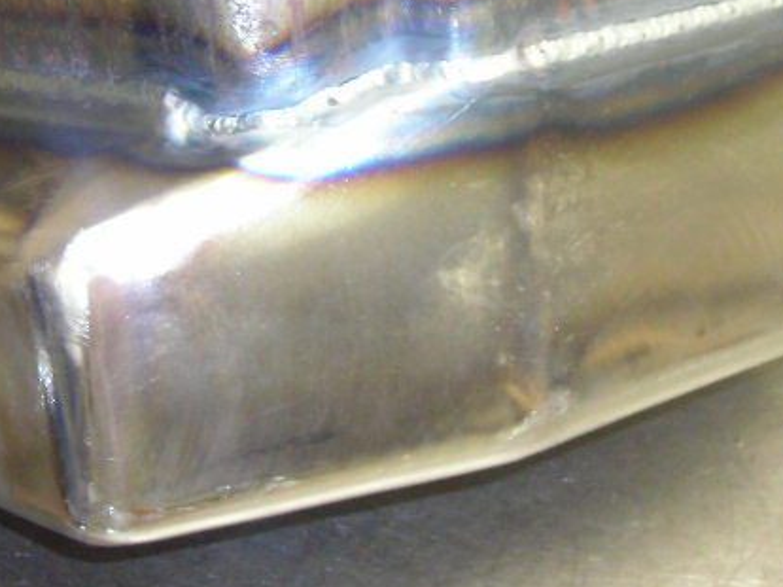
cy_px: 121
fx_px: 2125
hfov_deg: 20.9
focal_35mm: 94
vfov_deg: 15.6
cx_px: 325
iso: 170
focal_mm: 6.3
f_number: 3.2
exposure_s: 1/4.1
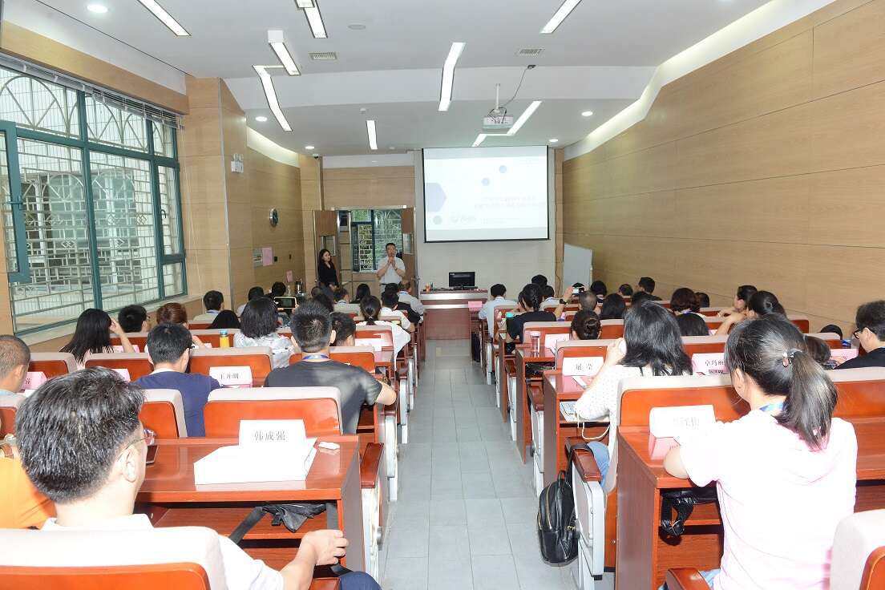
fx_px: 590
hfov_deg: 73.7
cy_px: 295
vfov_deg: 53.1
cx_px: 442
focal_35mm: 24
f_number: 8
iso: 2500
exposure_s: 1/60
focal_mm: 24
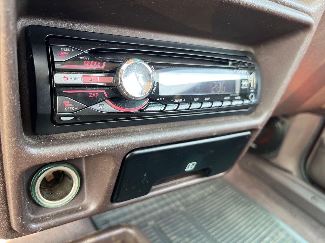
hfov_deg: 67.3
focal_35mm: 26
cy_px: 122
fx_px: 244
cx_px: 162
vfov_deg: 53.1
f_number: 1.6
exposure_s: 1/80
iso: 125
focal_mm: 5.1
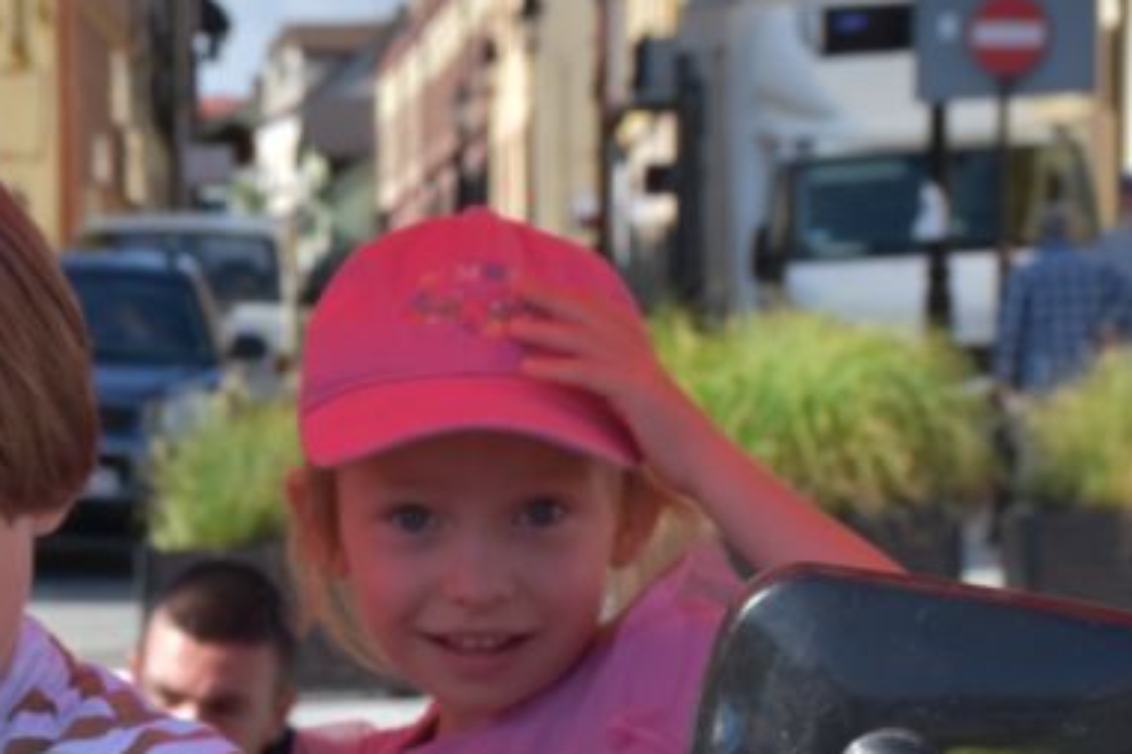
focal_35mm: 181
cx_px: -83
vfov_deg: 7.5
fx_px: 5702
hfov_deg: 11.2
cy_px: 815
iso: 200
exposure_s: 1/400
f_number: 10
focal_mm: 45
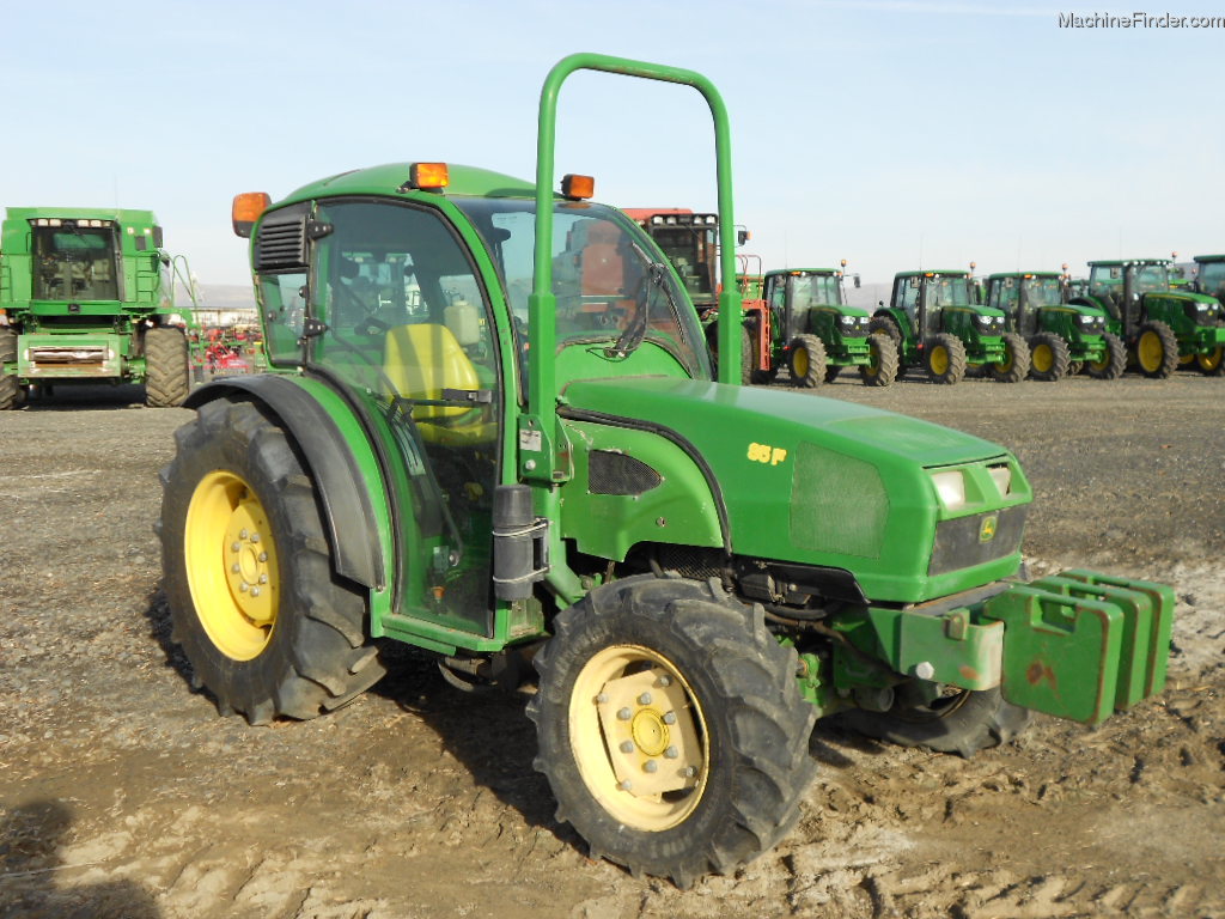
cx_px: 612
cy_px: 460
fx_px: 1309
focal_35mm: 37
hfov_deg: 50.1
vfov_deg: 38.7
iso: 80
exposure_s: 1/500
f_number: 3.9
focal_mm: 6.7
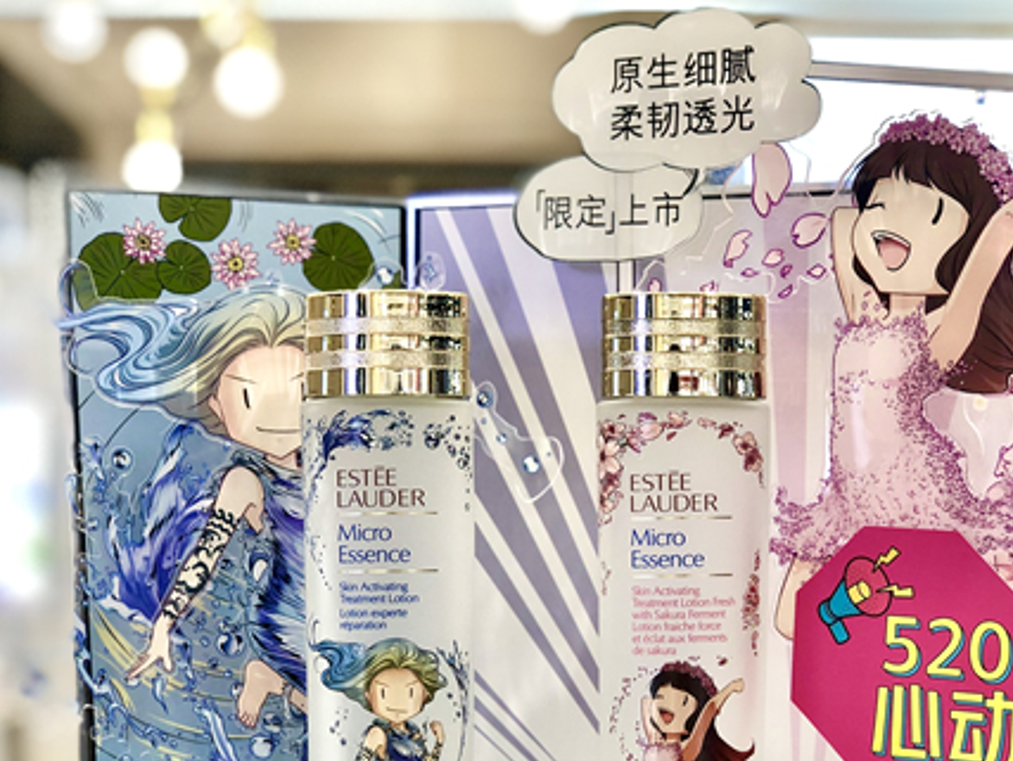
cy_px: 514
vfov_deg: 20.1
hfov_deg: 26.6
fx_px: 2138
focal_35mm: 73
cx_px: 600
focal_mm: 6
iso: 25
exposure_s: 1/50
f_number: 2.4
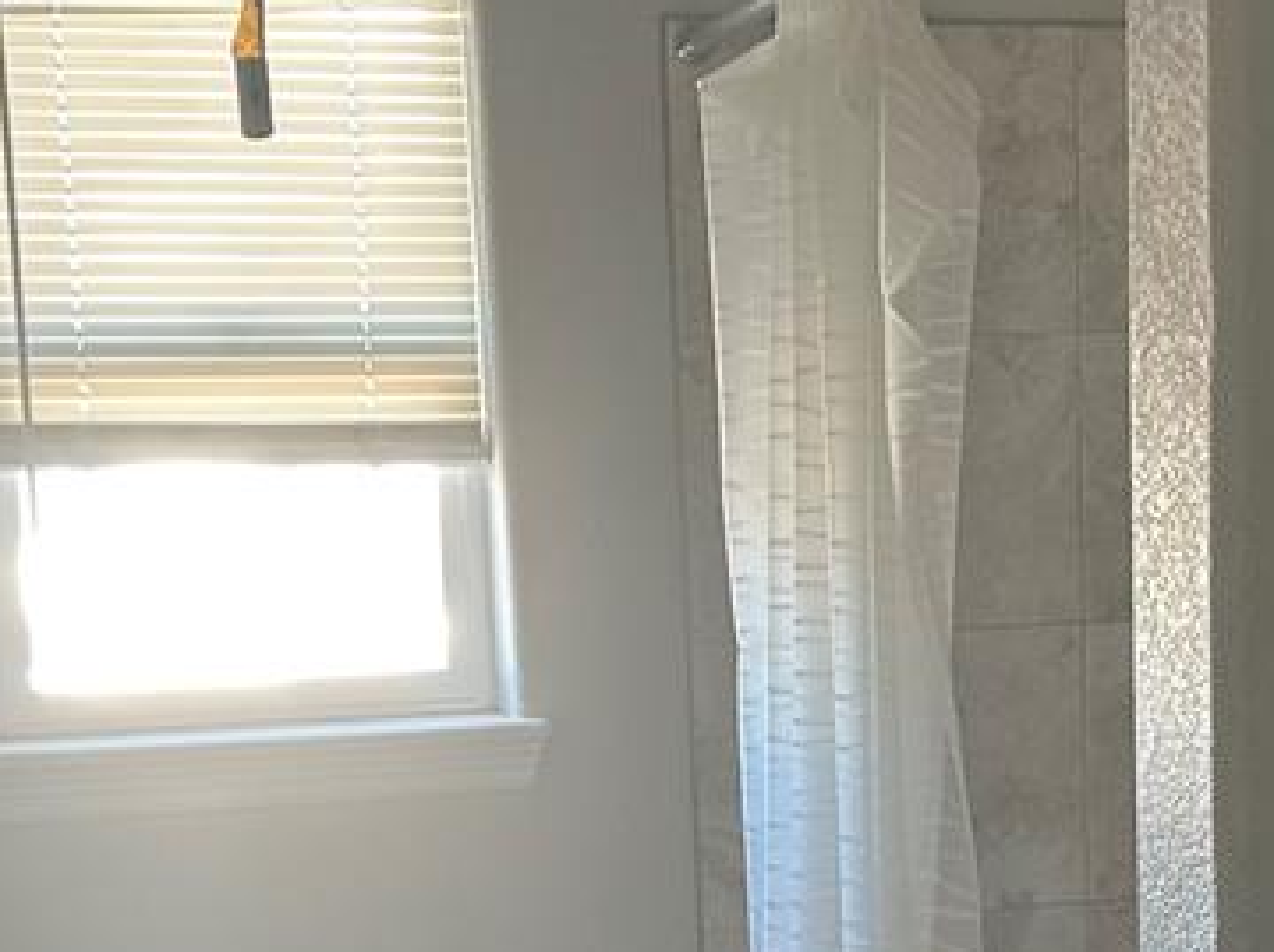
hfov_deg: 26.2
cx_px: 892
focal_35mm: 74
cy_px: 887
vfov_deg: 19.4
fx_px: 2720
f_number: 1.5
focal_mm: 5.7
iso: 125
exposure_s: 1/90
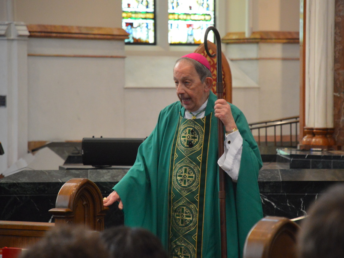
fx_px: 2191
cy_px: 129
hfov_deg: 9.0
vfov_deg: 6.7
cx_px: 194
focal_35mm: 221
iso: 3200
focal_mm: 135
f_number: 5.6
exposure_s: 1/100
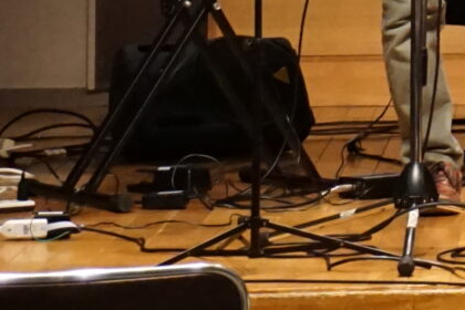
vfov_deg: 4.8
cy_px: -546
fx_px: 3539
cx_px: 1186
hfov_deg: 7.0
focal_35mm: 274
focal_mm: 30
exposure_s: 1/160
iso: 3200
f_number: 5
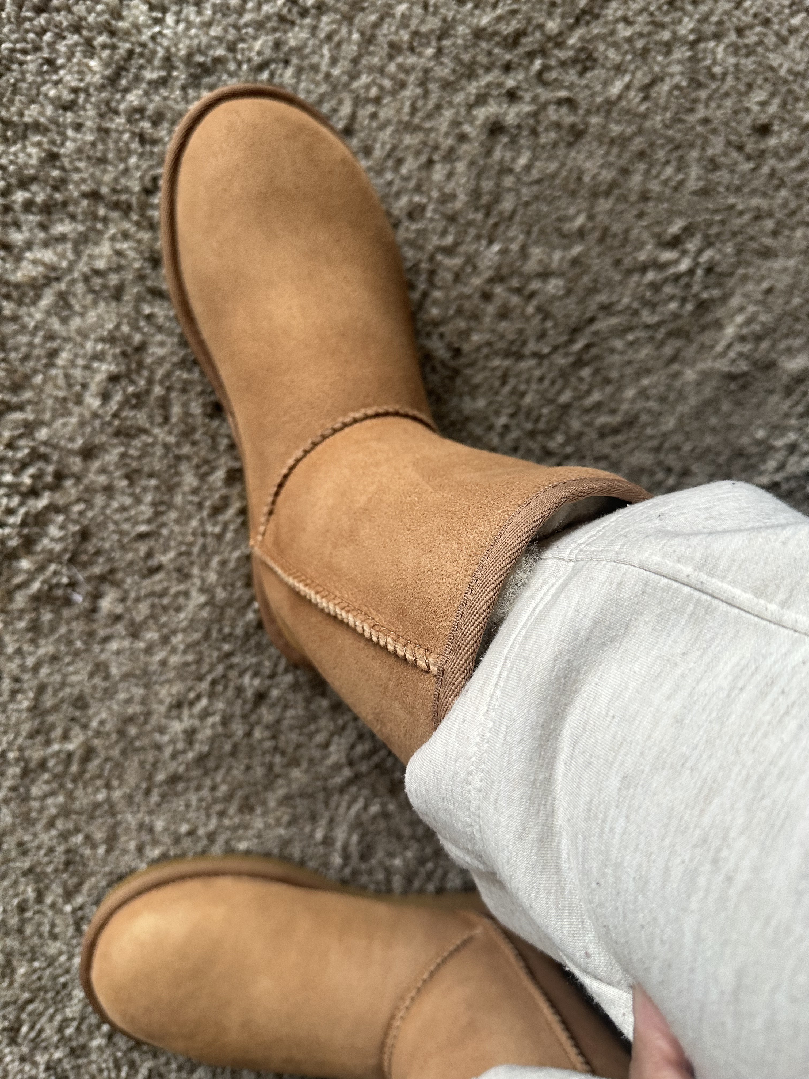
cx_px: 404
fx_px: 748
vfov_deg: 71.6
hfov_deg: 56.8
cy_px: 540
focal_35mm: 24
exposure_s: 1/82
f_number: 1.78
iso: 250
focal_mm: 6.86
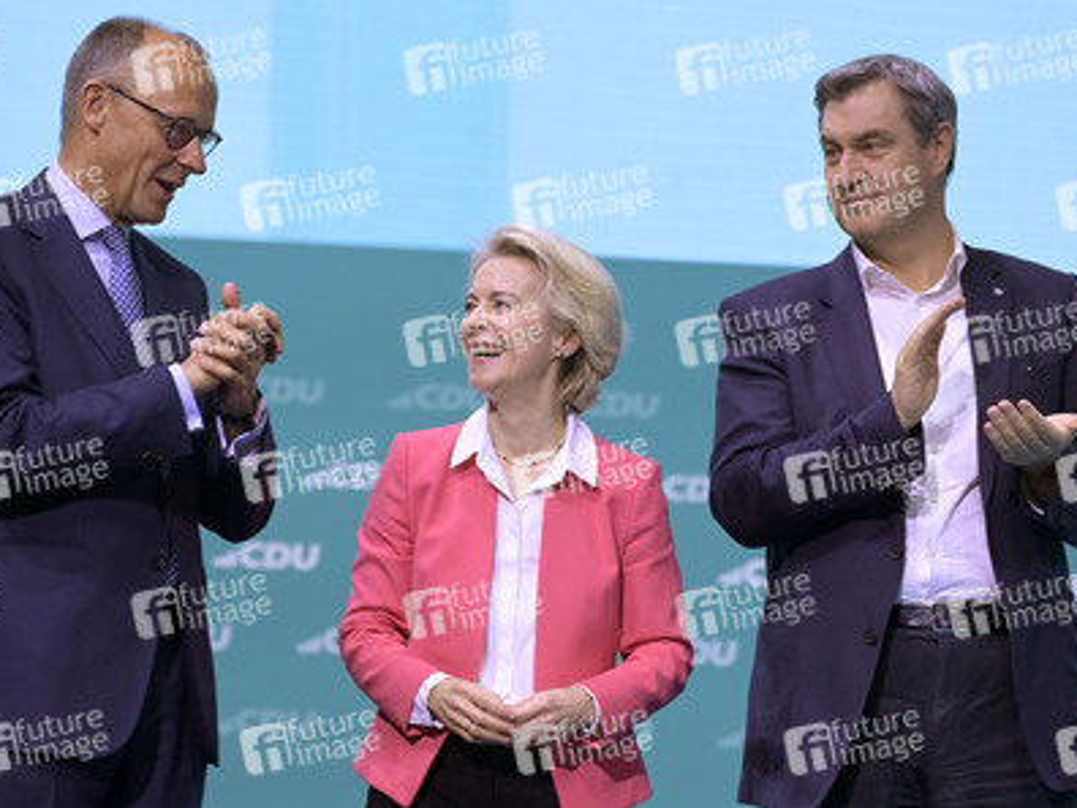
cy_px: 403
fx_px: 6814
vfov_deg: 6.8
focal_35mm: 219
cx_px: 510
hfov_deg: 9.0
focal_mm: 200
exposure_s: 1/500
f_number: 5.6
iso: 8000
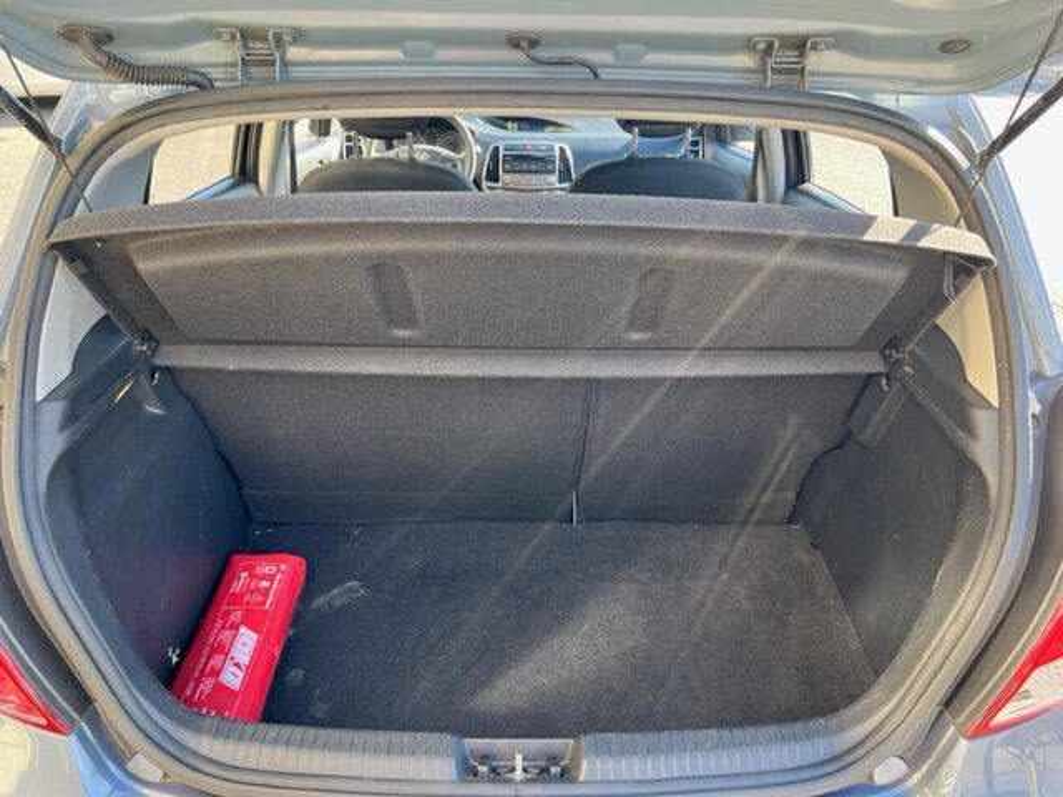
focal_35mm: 26
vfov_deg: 53.1
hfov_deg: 67.3
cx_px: 532
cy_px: 398
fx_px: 798
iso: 64
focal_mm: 5.7
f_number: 1.5
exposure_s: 1/124
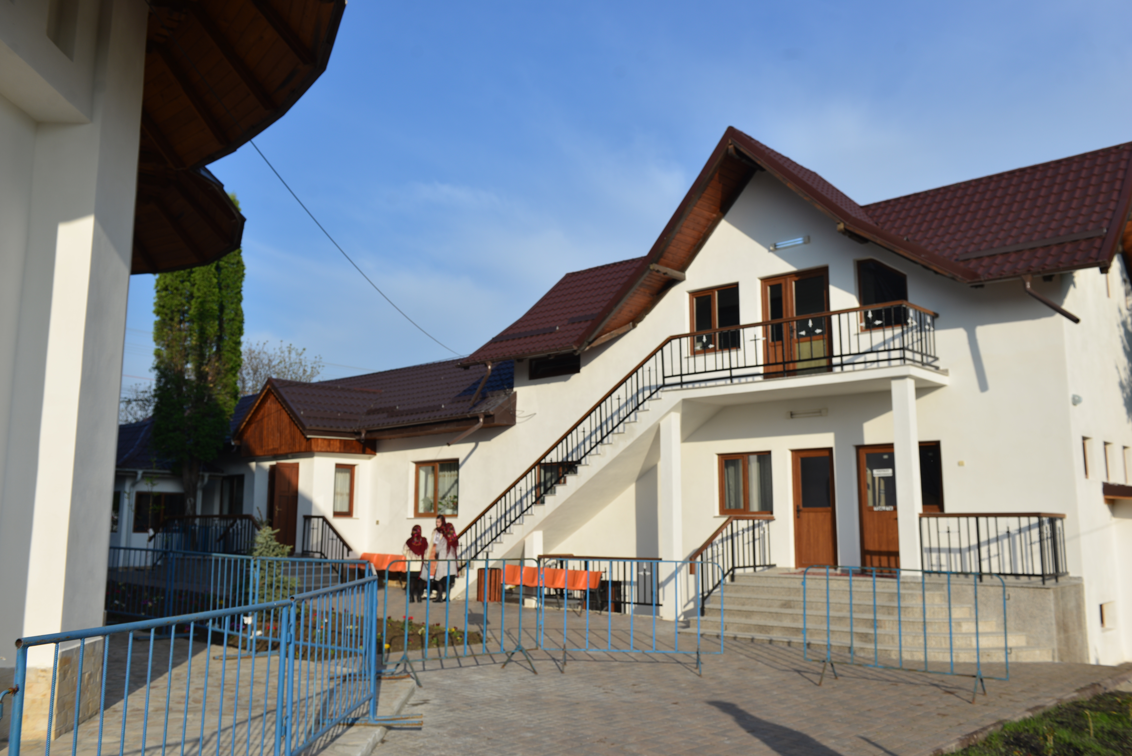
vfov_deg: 41.1
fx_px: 1007
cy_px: 378
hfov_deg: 58.7
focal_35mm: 32
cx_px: 566
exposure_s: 1/500
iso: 100
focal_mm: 32
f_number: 5
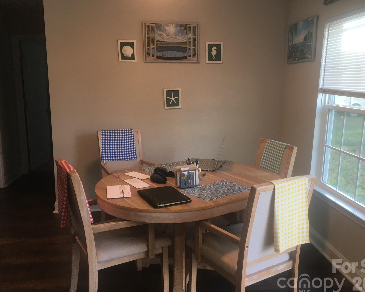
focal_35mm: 31
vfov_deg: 47.1
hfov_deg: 57.1
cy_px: 148
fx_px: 335
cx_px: 195
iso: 40
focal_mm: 4.15
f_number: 2.2
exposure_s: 1/30
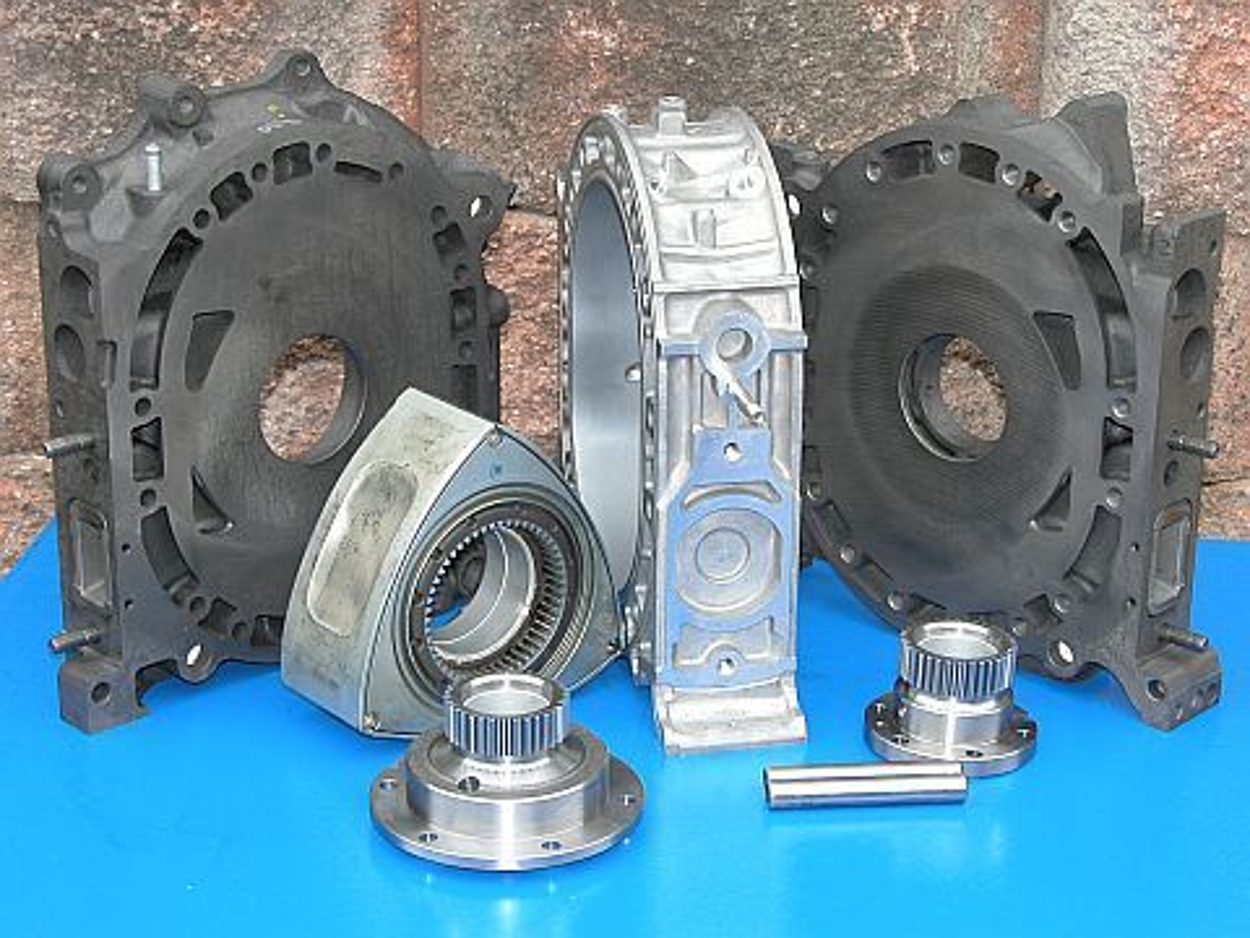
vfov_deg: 18.9
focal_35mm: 78
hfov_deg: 25.0
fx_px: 2817
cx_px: 625
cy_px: 469
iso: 100
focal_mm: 19.9
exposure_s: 1/152
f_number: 4.8
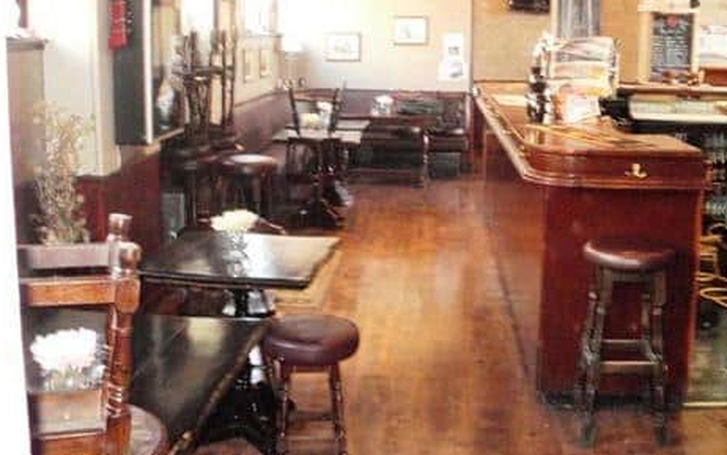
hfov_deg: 45.2
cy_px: 176
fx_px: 872
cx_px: 402
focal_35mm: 44
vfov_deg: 29.1
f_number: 3.5
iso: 800
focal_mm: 6.3
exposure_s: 1/30
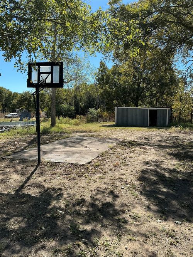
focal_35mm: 28
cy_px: 128
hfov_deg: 49.7
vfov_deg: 63.5
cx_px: 96
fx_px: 208
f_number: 1.8
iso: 25
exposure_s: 1/997
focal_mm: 3
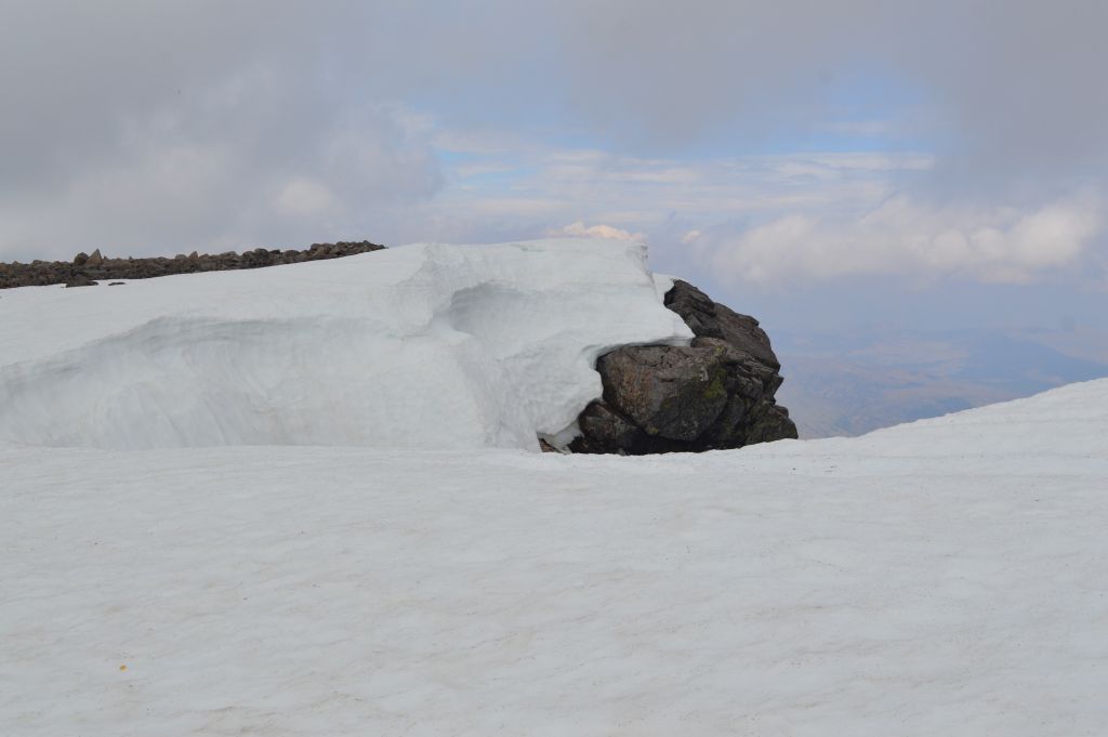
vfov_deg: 28.0
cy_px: 368
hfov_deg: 41.1
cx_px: 554
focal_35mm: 48
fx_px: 1476
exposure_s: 1/500
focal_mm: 32
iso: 200
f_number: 11
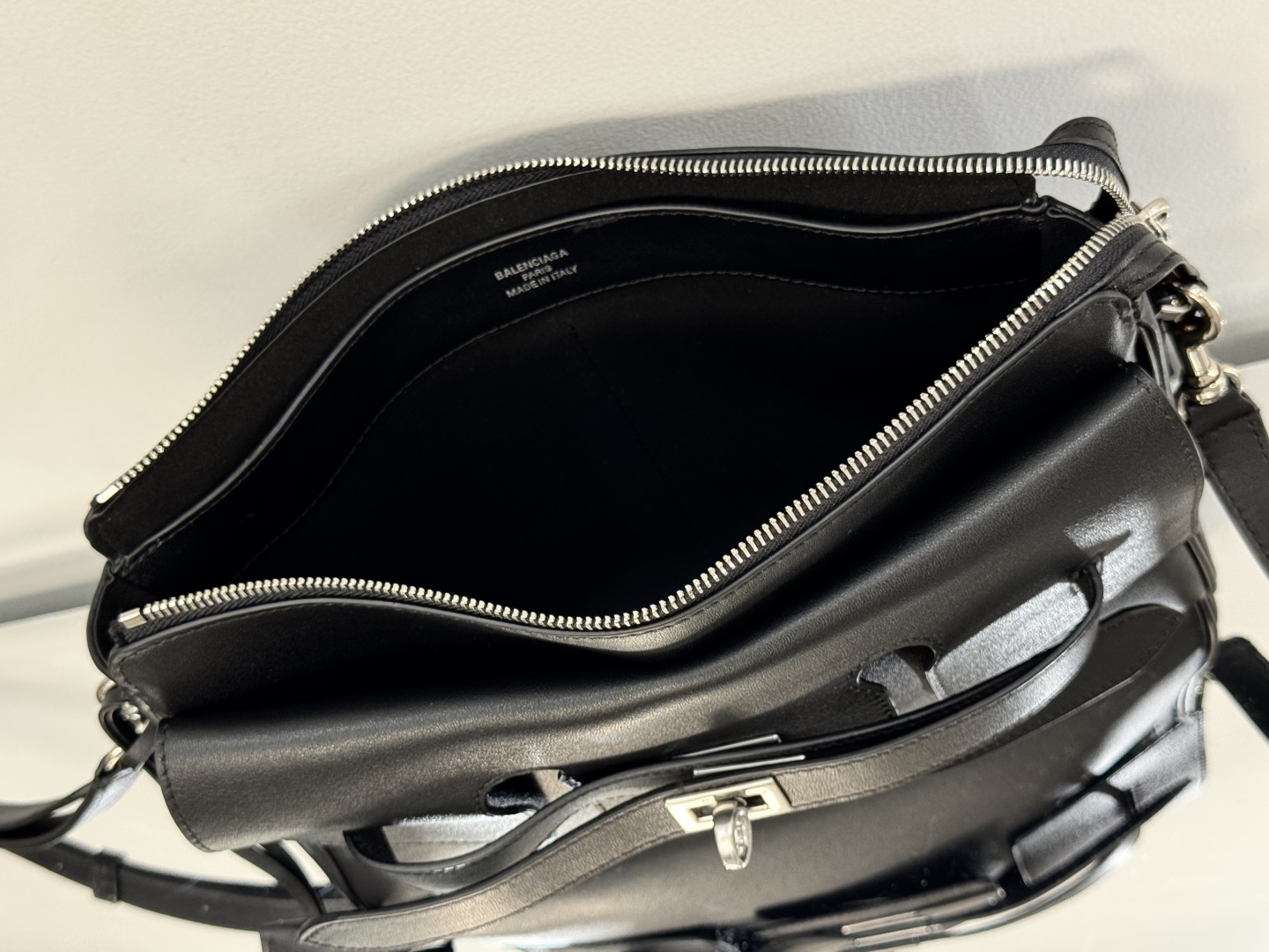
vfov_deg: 30.3
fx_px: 1760
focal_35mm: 48
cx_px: 634
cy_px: 476
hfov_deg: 39.7
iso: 200
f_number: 1.78
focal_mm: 6.76
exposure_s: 1/33
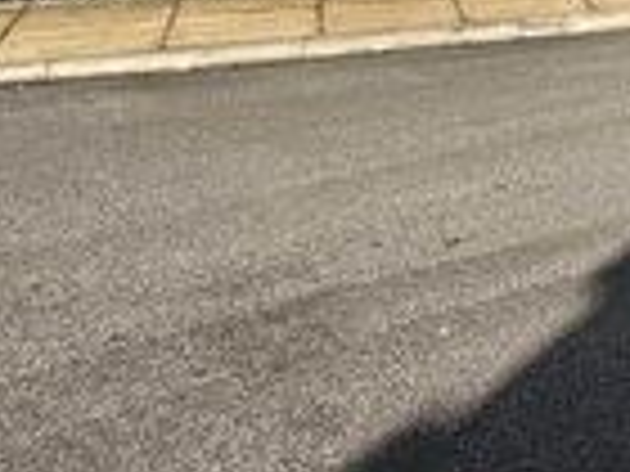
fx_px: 1274
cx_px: 1130
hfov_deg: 20.2
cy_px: -429
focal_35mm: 70
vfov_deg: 16.7
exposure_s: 1/4464
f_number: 2.2
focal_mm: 2.22
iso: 50
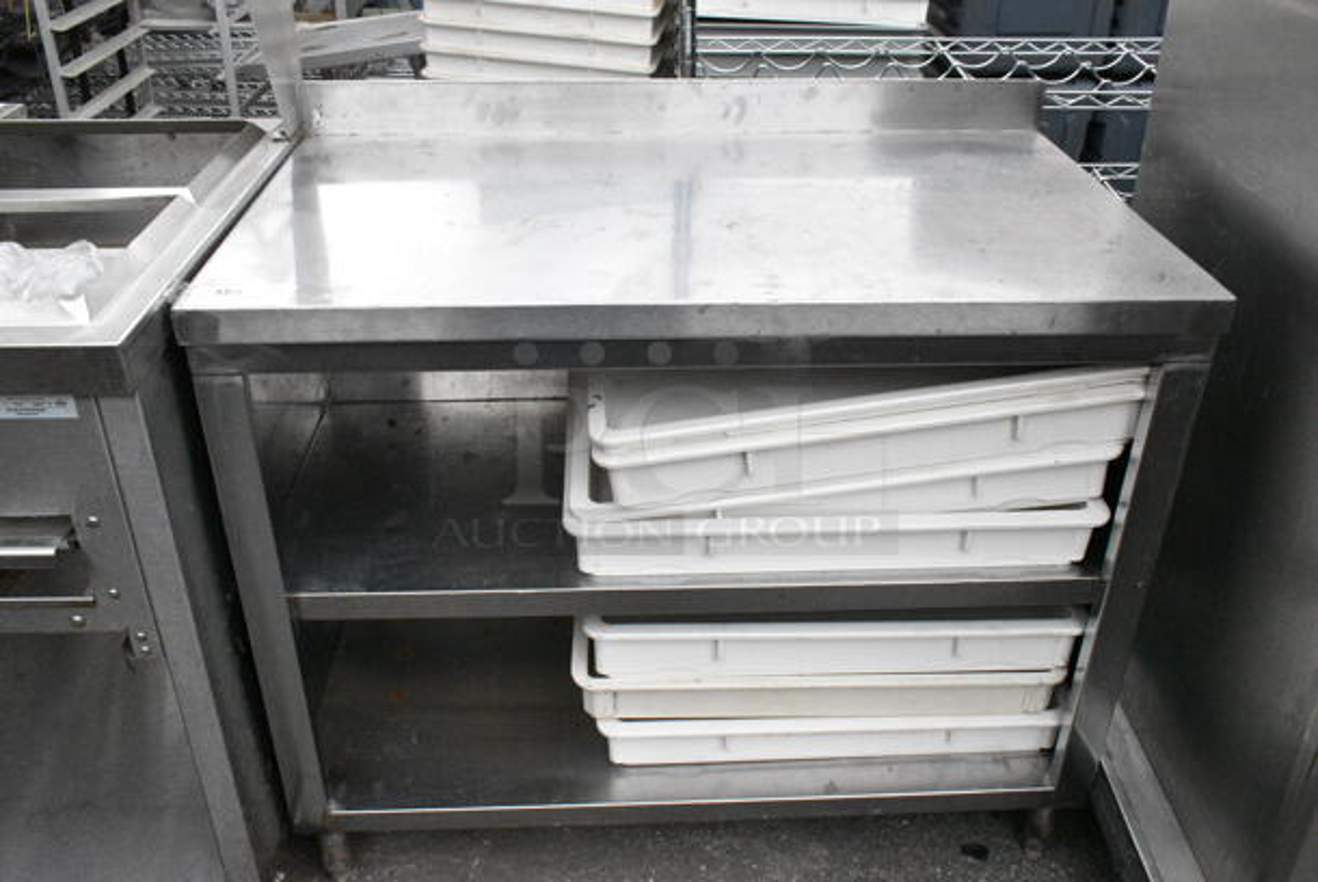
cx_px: 659
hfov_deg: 59.4
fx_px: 1154
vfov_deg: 41.8
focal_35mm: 32
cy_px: 441
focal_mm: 21
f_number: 14
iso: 6400
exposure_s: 1/800
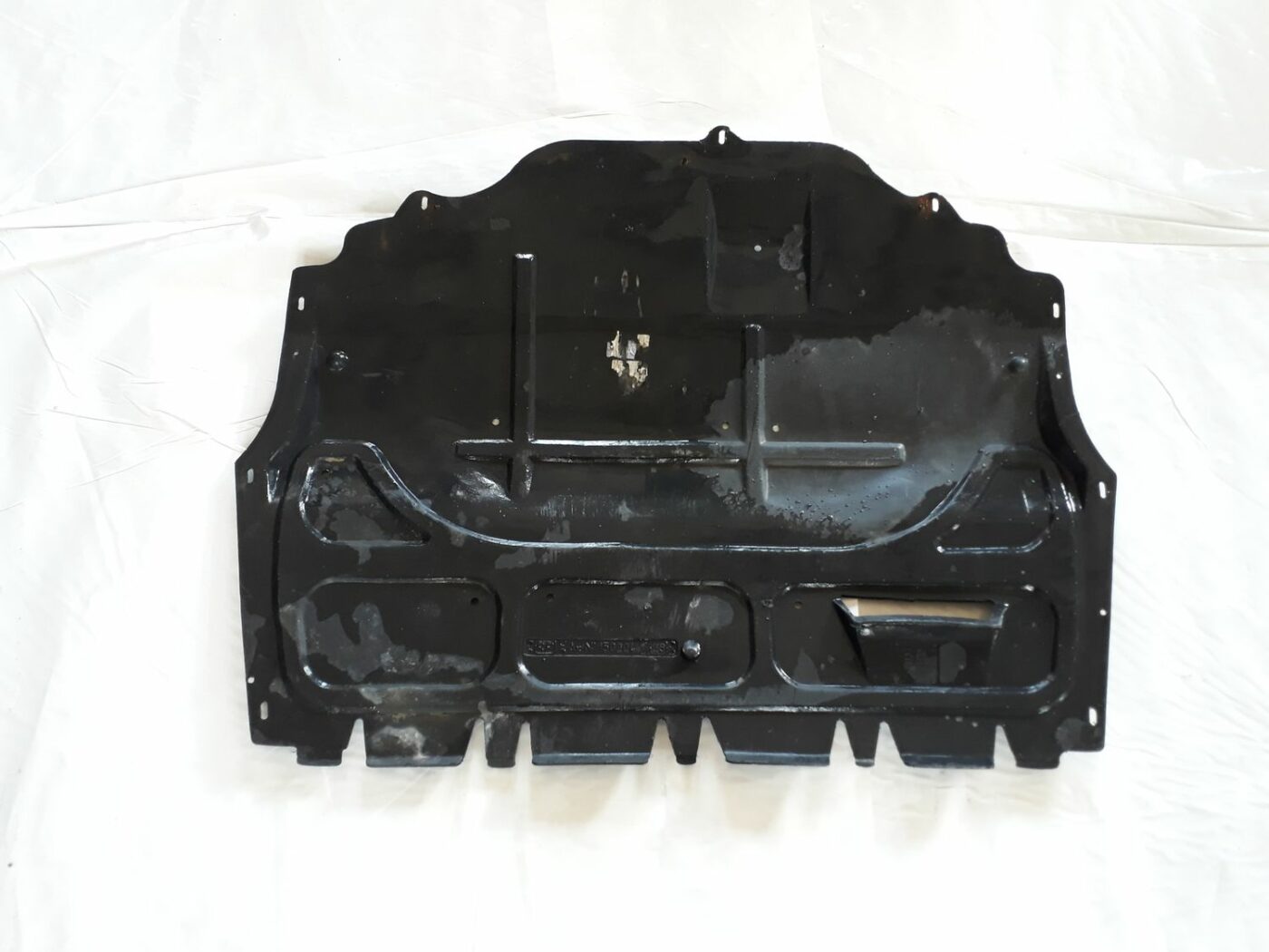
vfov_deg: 51.4
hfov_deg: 65.3
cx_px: 634
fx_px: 990
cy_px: 476
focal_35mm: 27
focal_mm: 3.6
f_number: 1.9
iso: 125
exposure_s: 1/33
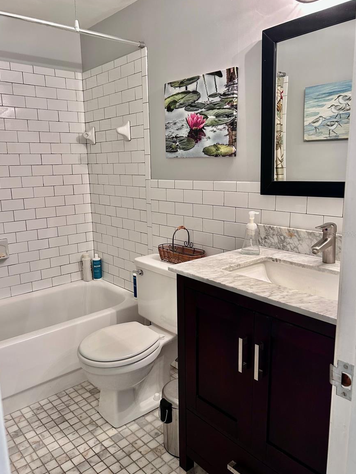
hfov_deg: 51.4
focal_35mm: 27
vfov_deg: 65.3
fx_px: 370
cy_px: 234
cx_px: 175
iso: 160
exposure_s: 1/60
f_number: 1.5
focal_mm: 5.7
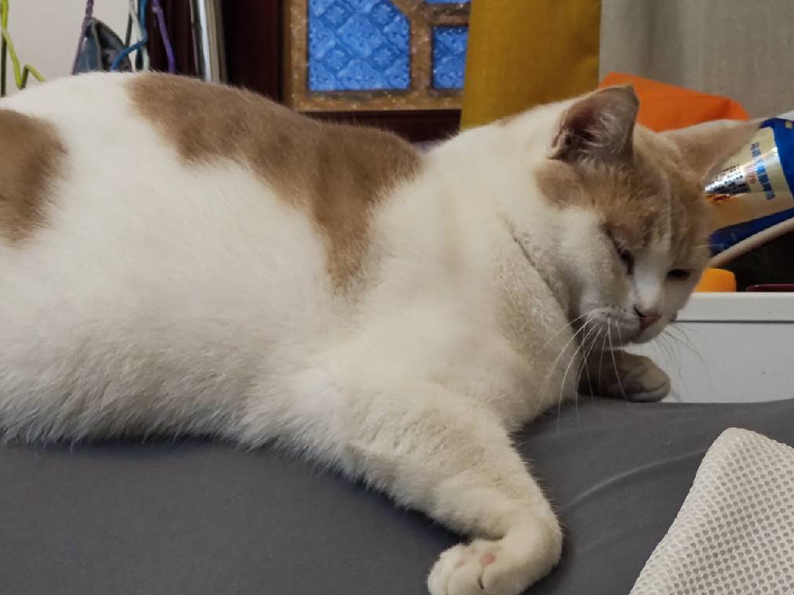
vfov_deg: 11.2
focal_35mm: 132
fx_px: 3027
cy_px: 312
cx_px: 299
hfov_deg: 14.9
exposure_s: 1/25
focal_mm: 7.48
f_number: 2.4
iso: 713
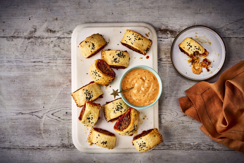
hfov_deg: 39.6
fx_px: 339
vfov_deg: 27.0
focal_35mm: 50
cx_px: 122
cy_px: 82
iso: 50
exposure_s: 1/25
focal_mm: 50
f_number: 3.5
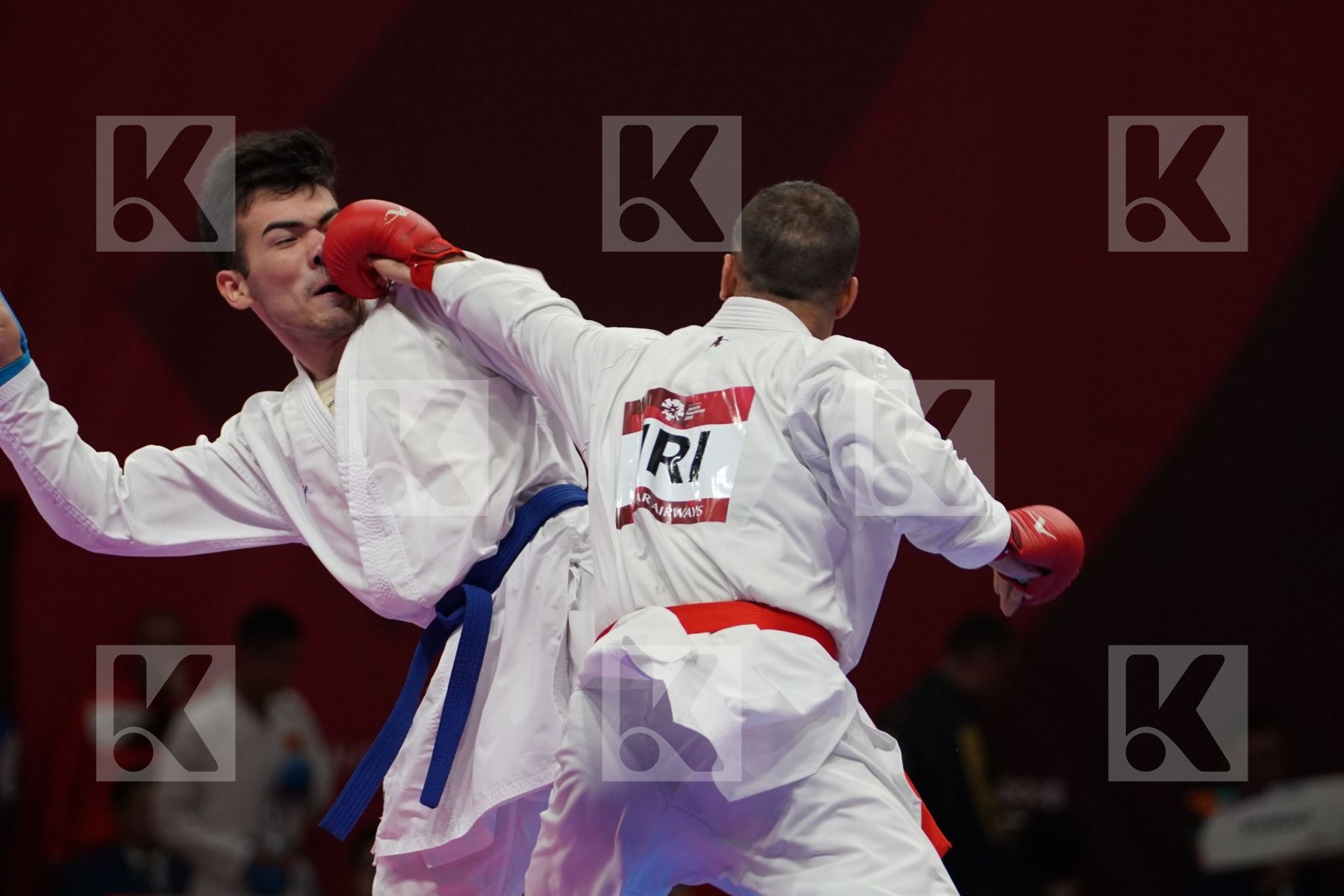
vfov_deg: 4.1
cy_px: 448
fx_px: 12580
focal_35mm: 337
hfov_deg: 6.1
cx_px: 672
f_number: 4
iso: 2500
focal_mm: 225
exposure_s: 1/1000
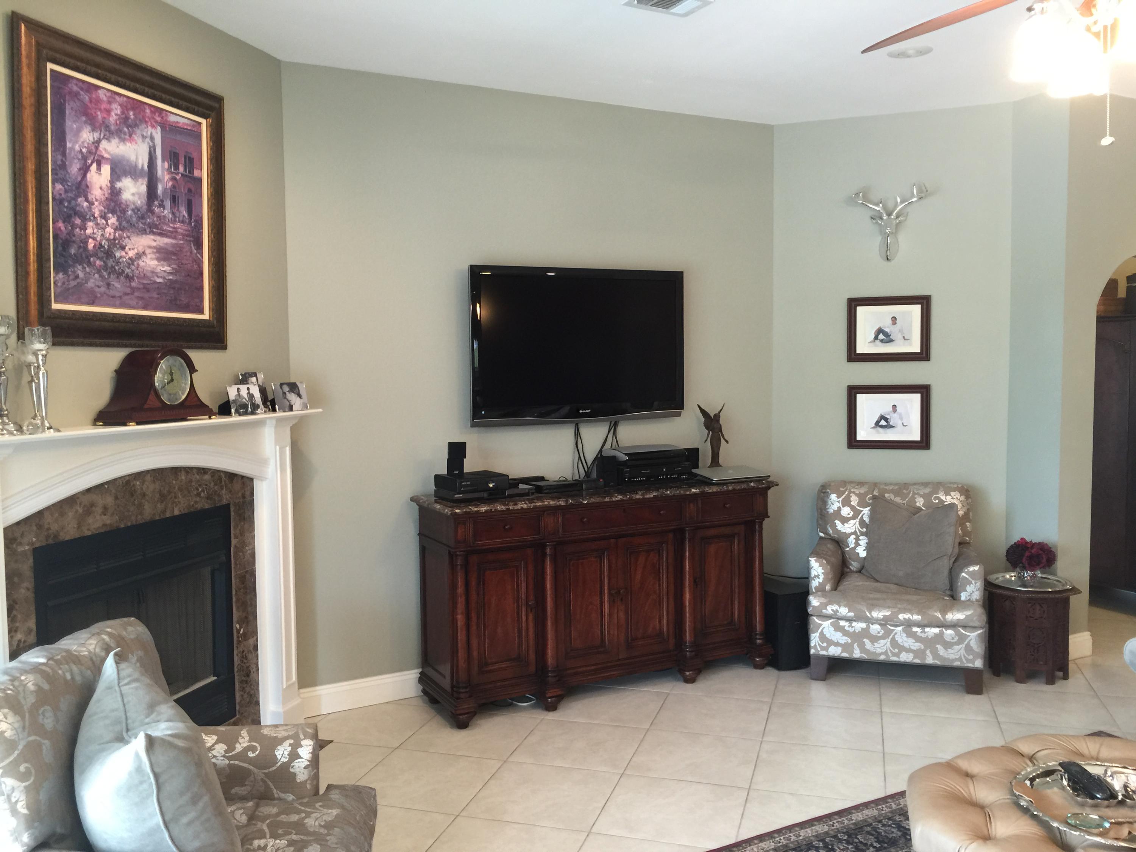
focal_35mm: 29
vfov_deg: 48.2
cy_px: 426
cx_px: 568
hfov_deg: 61.7
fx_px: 952
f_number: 2.2
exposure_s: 1/15
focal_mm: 4.15
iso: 50
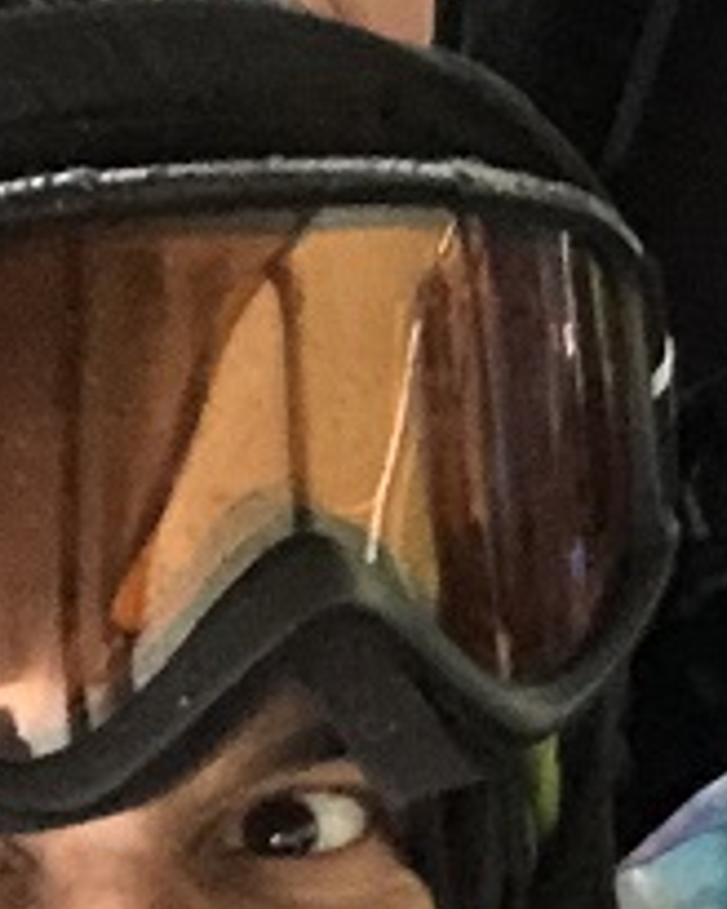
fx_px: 3792
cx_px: 1492
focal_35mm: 141
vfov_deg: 13.5
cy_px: 842
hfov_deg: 10.1
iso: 500
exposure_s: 1/30
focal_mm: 2.87
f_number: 2.2
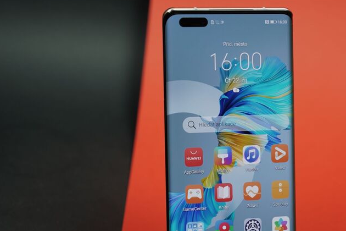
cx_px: 244
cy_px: 142
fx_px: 865
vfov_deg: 15.2
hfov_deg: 22.5
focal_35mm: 90
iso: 160
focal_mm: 59
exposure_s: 1/60
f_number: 4
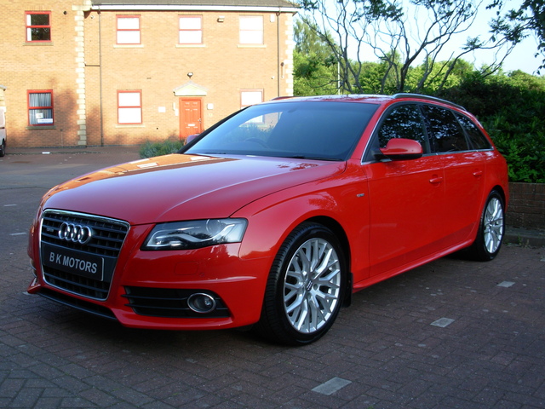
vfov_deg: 37.7
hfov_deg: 49.0
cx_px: 272
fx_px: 598
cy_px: 204
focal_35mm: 38
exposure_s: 1/235
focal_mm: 6.3
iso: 50
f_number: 2.9
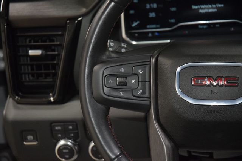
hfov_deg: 19.5
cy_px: 80
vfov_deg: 13.0
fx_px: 706
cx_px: 121
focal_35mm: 105
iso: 2200
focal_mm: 70
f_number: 4.5
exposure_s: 1/50
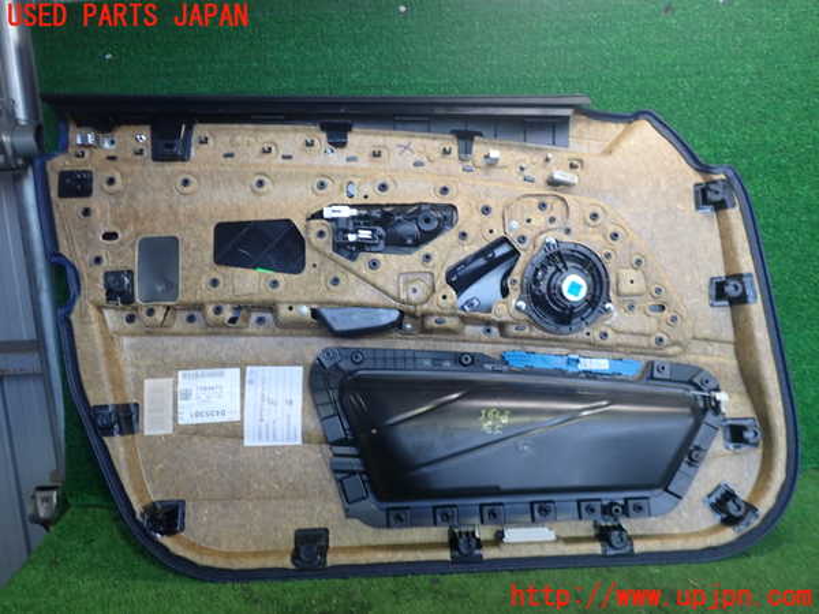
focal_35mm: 30
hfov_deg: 60.0
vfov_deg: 46.8
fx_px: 710
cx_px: 410
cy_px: 307
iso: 200
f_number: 2.3
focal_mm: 5.4
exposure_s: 1/40
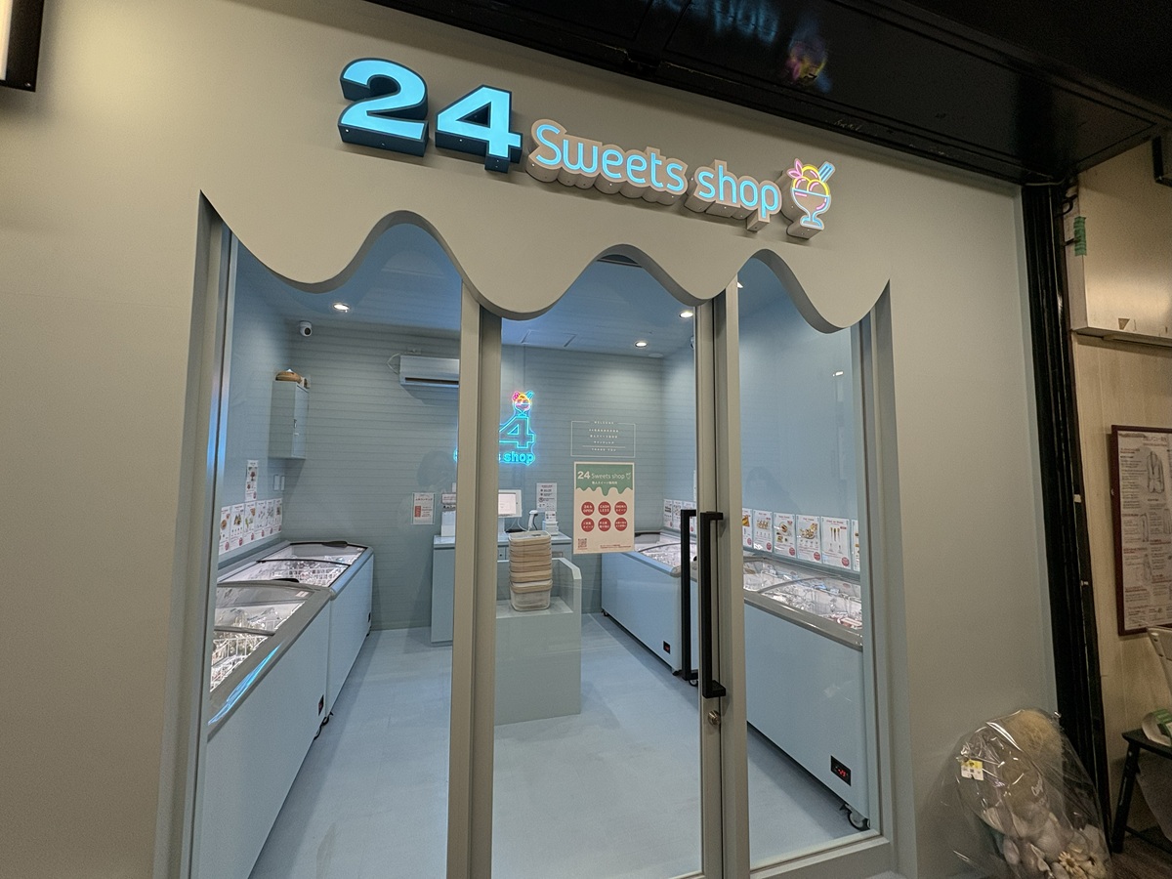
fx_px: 474
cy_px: 440
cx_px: 586
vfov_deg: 85.7
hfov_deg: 102.1
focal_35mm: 14
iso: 125
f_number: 2.2
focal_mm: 2.22
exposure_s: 1/104
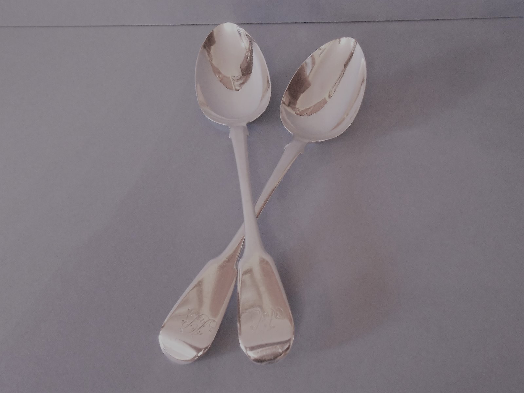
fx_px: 454
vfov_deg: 46.8
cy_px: 196
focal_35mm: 30
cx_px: 262
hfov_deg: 60.0
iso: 800
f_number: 3.8
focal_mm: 5.3
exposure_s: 1/13
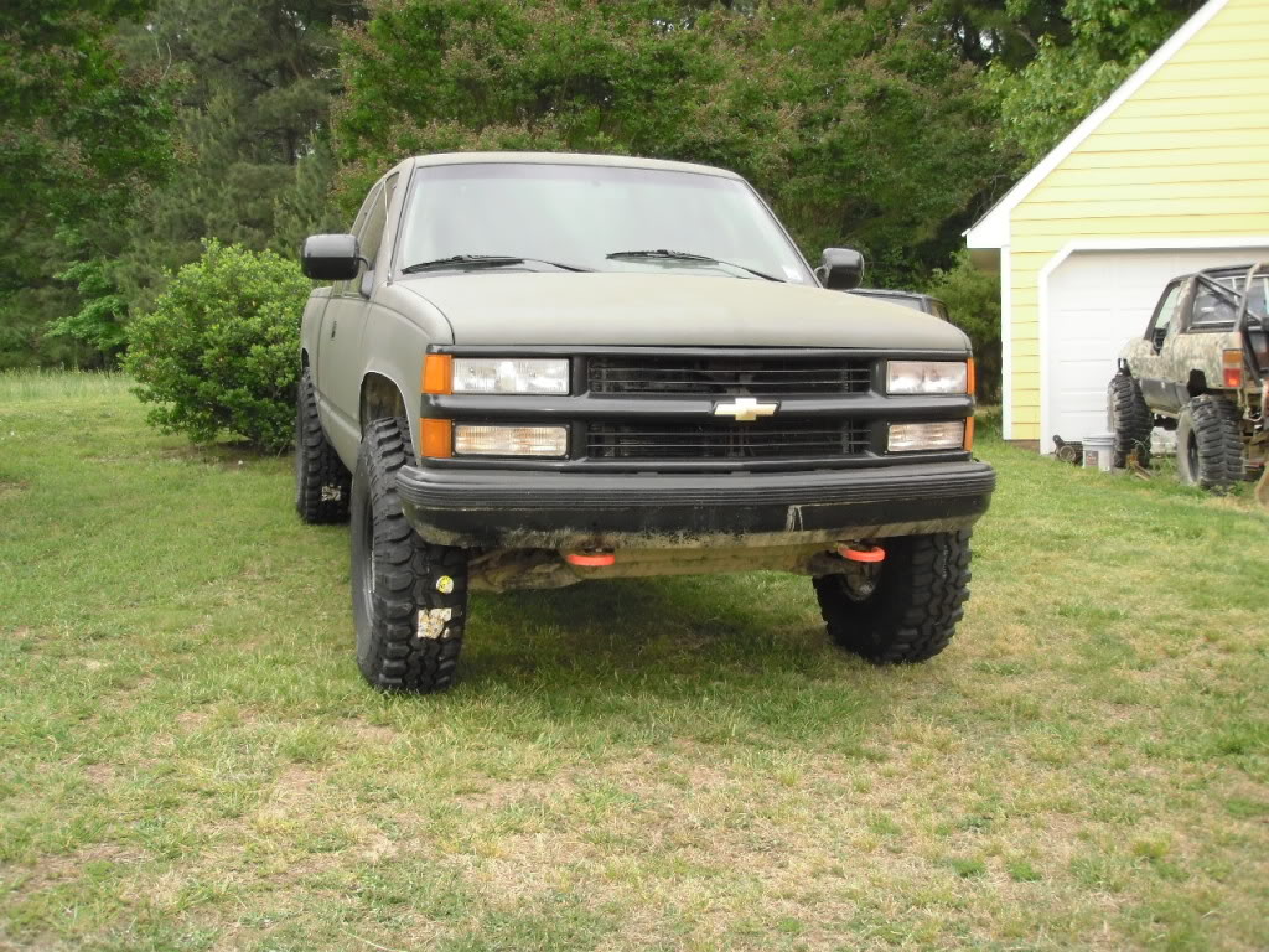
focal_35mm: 38
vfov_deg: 37.7
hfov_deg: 49.0
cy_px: 476
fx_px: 1393
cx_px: 634
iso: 100
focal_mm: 6.7
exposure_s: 1/30
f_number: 3.5
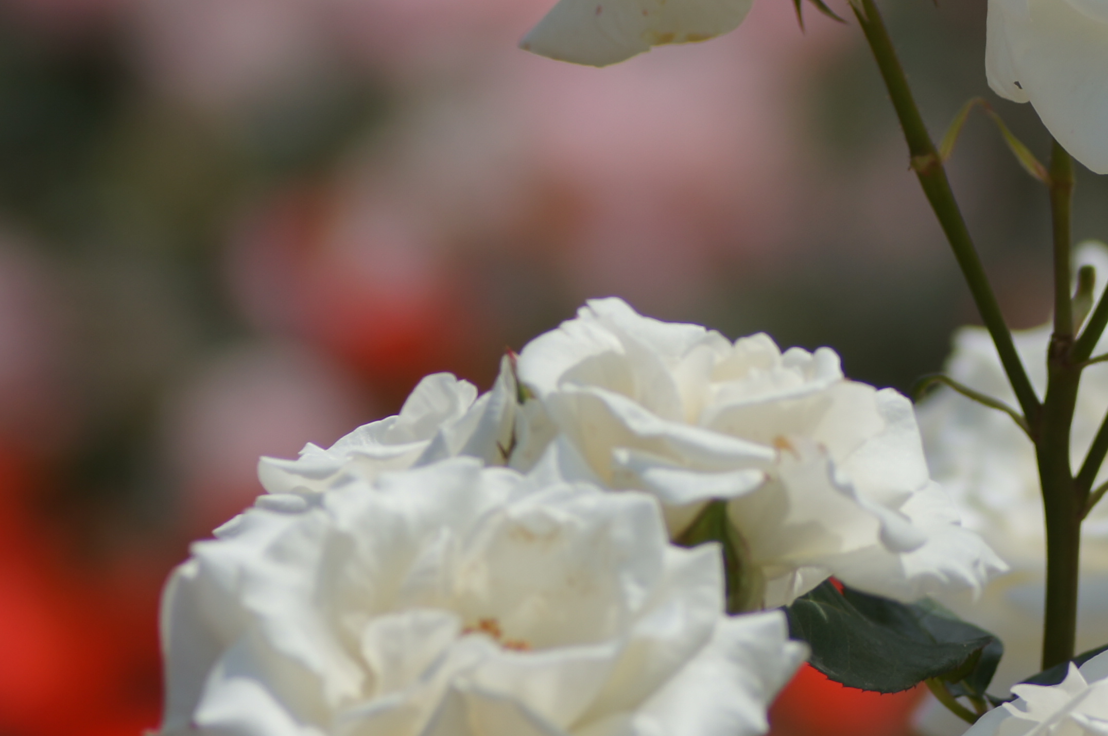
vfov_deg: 3.0
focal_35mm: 462
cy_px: 286
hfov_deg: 4.5
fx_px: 14208
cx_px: 934
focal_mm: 135
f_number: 5.6
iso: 100
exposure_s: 1/800
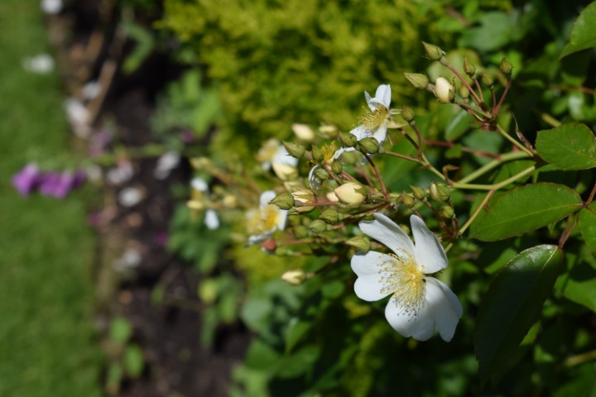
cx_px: 298
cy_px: 198
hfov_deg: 24.6
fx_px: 1366
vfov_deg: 16.6
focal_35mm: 82
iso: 200
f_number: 8
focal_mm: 55
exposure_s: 1/800
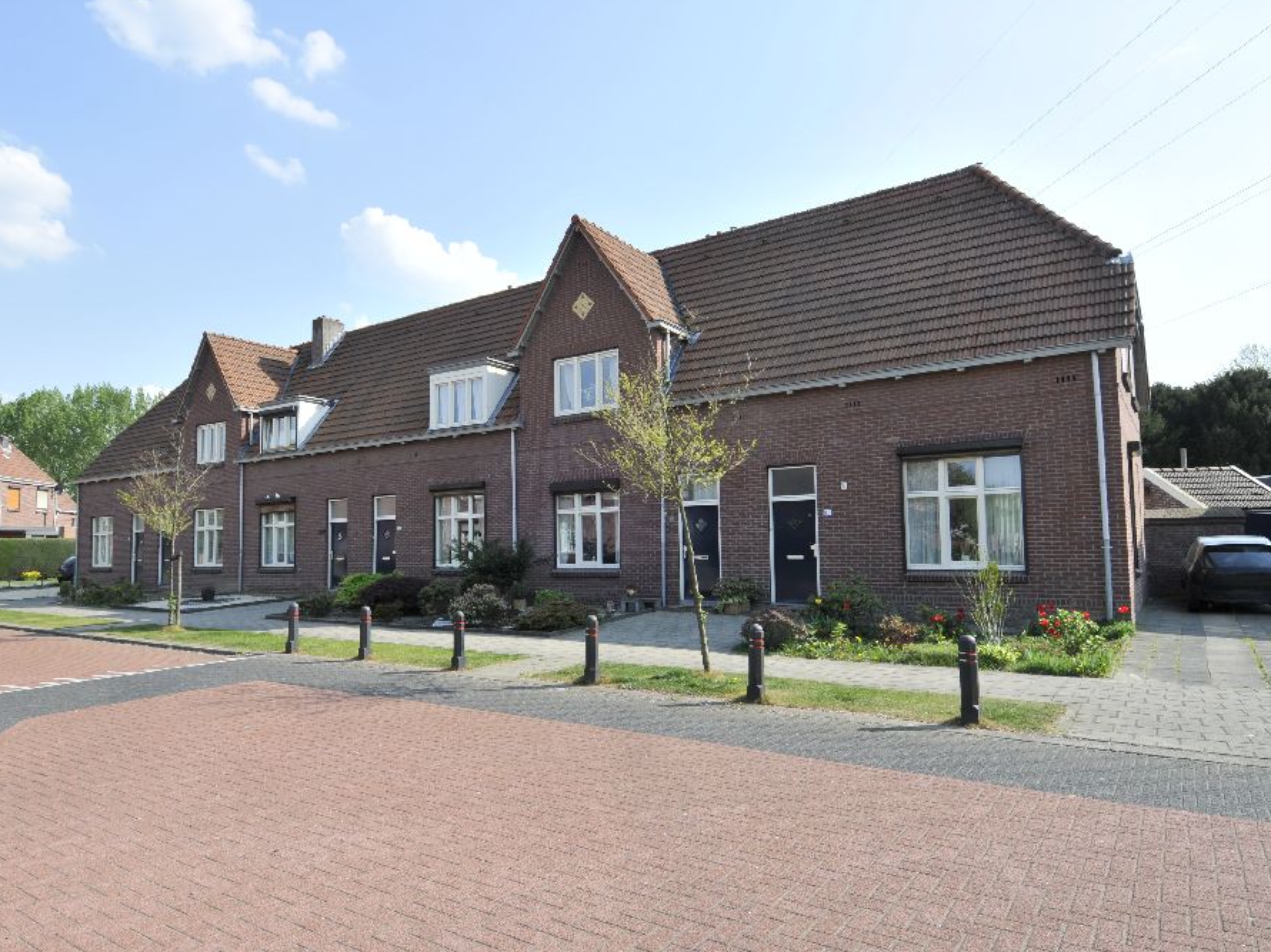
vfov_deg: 62.1
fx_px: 791
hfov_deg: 77.4
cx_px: 587
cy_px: 478
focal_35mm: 22
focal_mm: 13
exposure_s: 1/250
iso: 200
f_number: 9
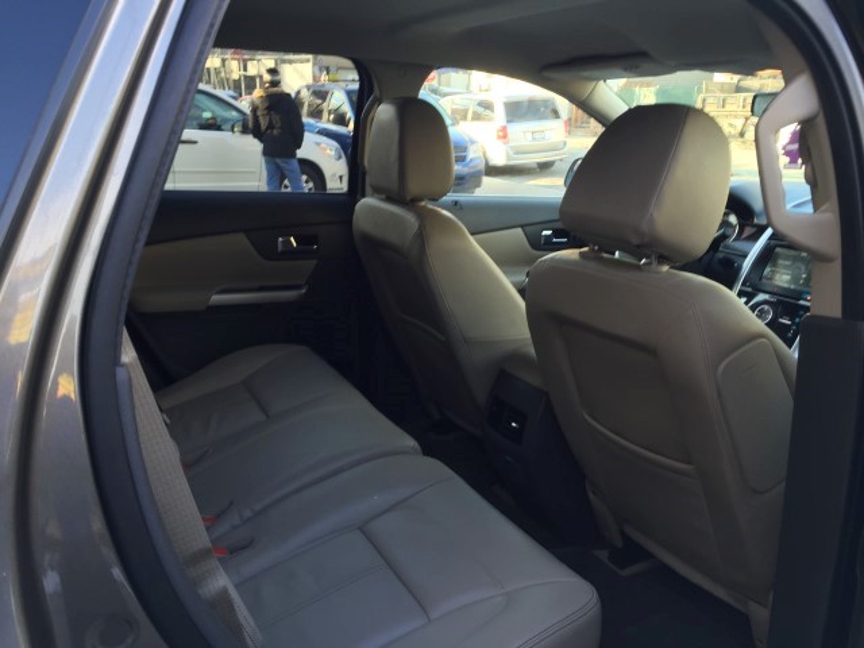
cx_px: 432
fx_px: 724
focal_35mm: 29
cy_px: 324
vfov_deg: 48.2
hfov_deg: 61.7
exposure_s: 1/40
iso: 32
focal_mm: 4.15
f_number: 2.2
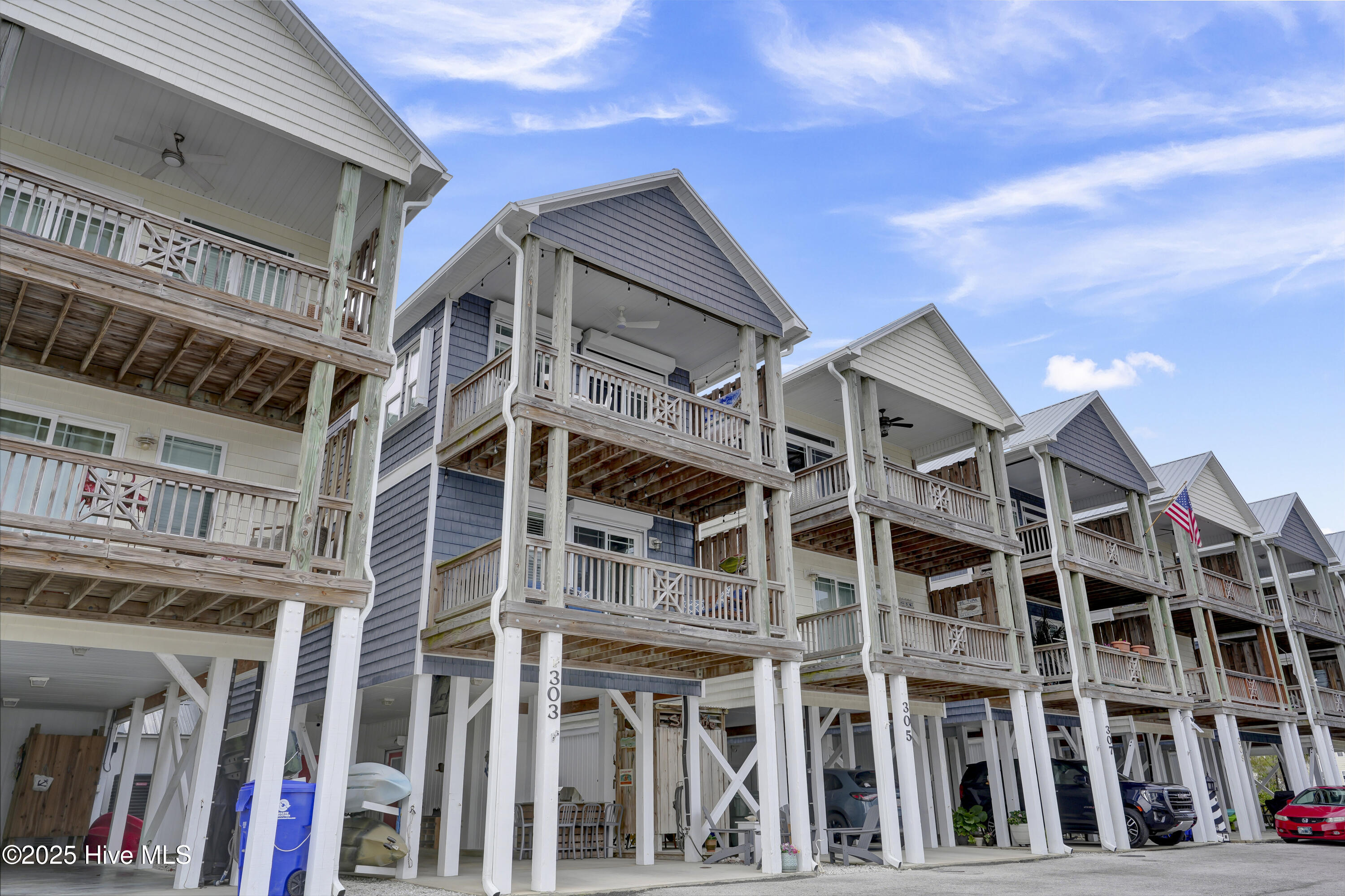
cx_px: 672
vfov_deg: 53.1
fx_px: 897
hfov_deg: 73.7
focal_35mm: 24
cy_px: 448
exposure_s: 1/250
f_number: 7.1
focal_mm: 24
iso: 100
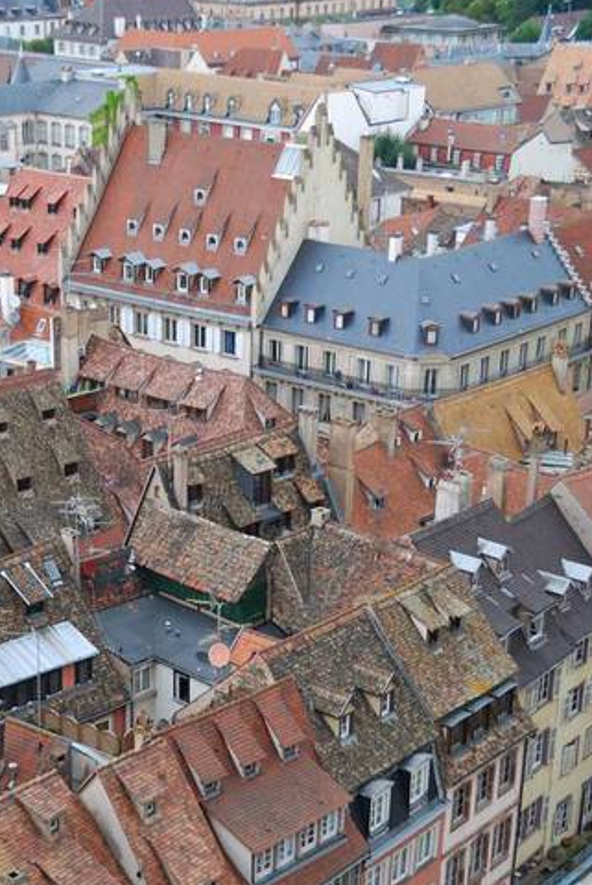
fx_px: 1723
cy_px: 623
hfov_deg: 19.4
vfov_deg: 28.5
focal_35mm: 70
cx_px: 186
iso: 100
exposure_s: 1/50
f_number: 4.2
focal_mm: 32
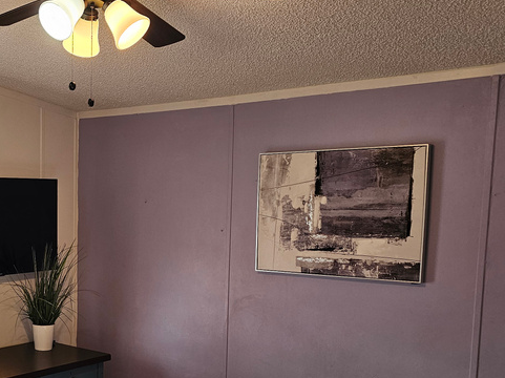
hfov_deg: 36.5
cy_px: 281
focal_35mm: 49
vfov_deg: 29.2
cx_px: 51
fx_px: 714
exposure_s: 1/120
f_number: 1.7
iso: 125
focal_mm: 6.3
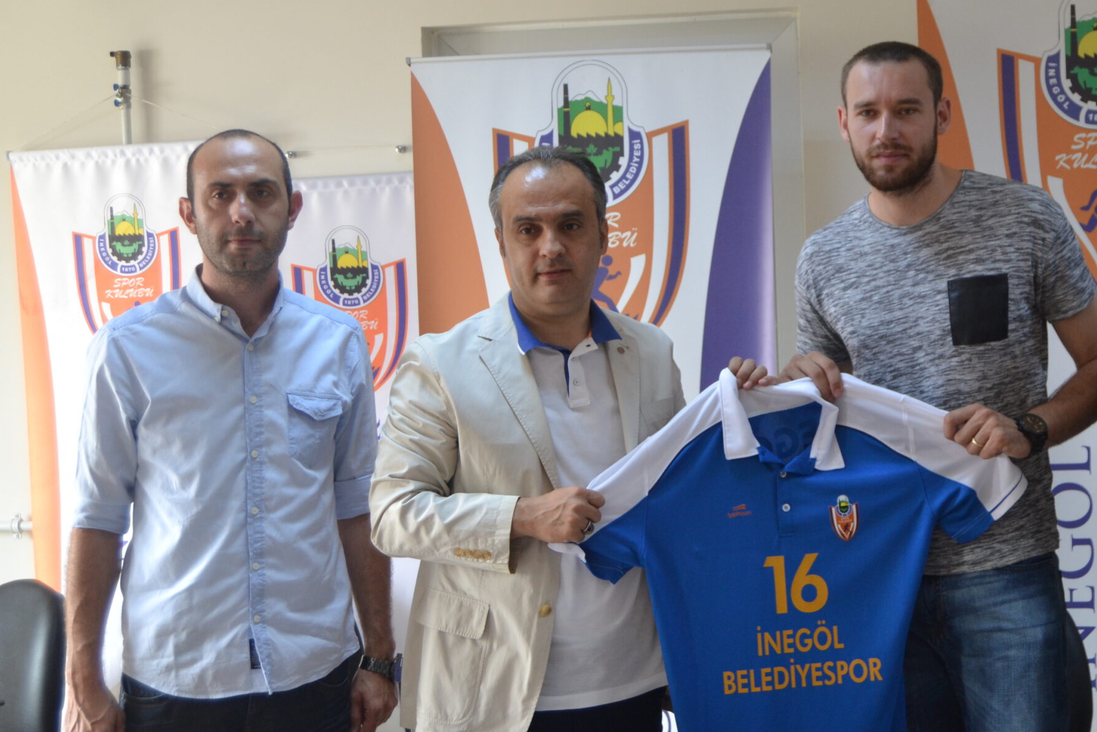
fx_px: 1981
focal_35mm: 65
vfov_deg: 20.9
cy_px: 346
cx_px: 740
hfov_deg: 30.7
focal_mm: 30
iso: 500
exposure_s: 1/60
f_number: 4.2
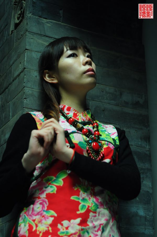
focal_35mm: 75
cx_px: 78
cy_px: 118
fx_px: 492
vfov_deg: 27.0
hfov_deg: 18.1
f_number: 2.8
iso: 800
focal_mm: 50
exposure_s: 1/320
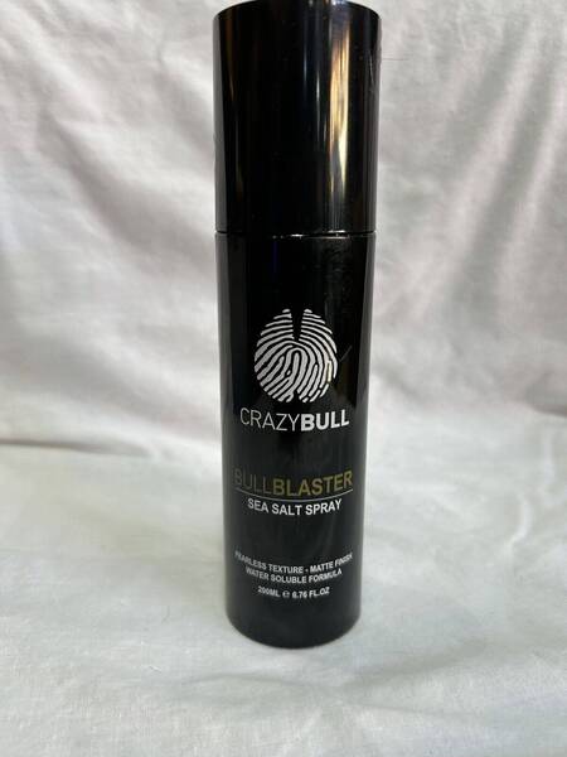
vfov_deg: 67.3
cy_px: 378
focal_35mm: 26
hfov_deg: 53.1
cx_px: 284
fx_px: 568
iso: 80
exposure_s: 1/100
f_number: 1.5
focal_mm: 5.7
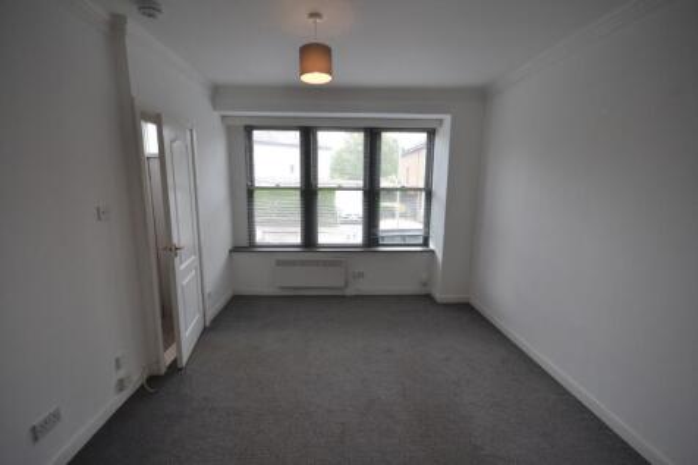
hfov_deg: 100.4
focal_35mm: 15
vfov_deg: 77.3
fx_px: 291
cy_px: 232
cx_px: 349
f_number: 5.6
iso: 400
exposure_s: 1/125
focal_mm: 10
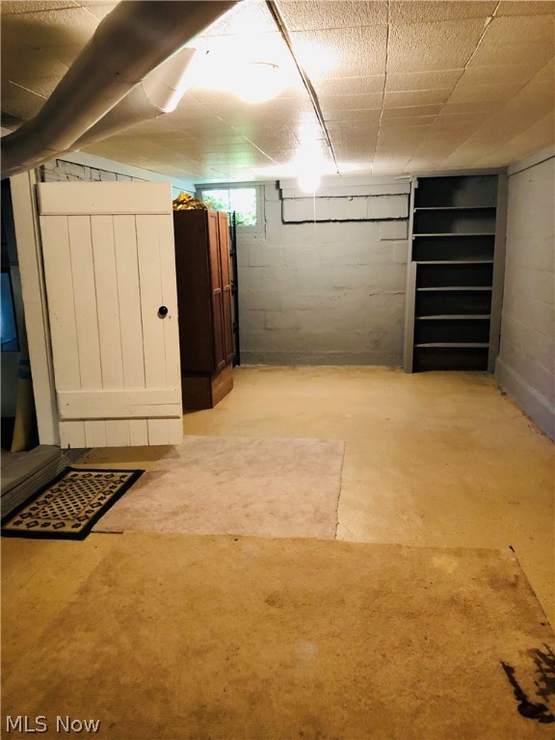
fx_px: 599
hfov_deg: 49.7
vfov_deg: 63.4
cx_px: 278
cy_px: 370
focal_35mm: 28
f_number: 1.8
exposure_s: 1/7
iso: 100
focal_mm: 3.99
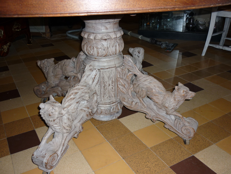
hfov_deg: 55.4
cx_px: 116
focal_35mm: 33
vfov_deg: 42.9
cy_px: 87
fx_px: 220
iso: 100
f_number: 2.8
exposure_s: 1/60
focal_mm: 5.5
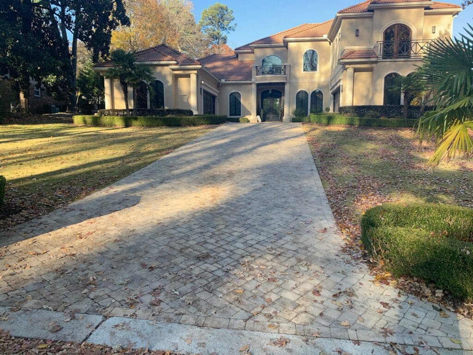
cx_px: 236
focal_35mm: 26
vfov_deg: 53.1
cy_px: 178
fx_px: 355
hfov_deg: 67.3
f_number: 1.8
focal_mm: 4.25
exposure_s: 1/278
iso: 25
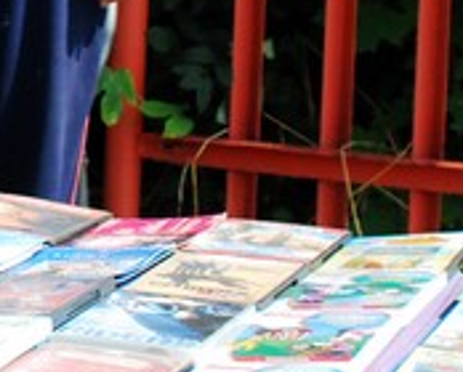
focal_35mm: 181
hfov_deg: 10.5
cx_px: -96
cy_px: -218
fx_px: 2486
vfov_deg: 8.4
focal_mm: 28
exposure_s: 1/800
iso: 500
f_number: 4.5
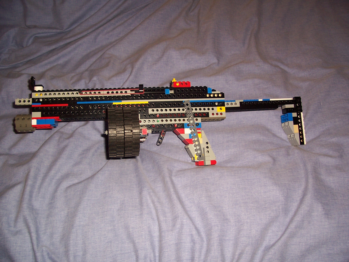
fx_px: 343
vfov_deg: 41.8
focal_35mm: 34
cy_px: 131
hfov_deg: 54.0
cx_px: 174
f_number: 2.7
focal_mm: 5.6
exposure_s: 1/60
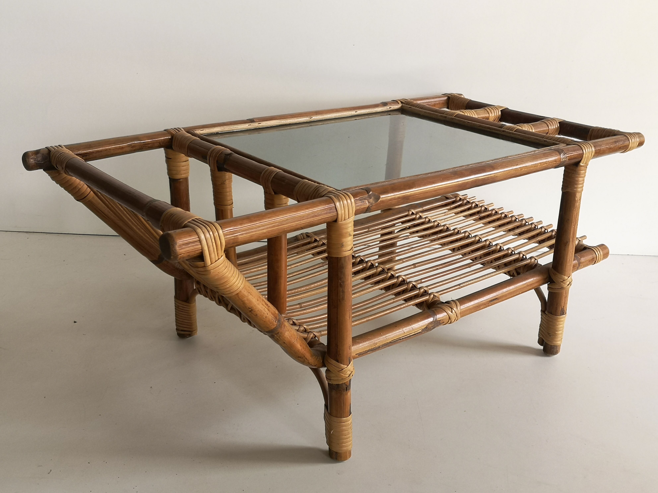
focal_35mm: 37
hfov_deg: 50.1
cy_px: 246
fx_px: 703
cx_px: 329
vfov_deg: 38.7
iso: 50
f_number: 1.8
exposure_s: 1/100
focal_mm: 3.95
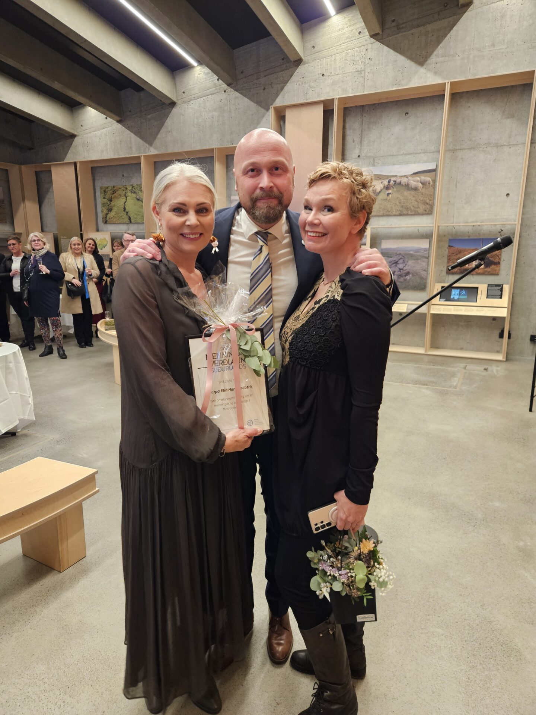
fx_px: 475
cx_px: 268
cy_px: 358
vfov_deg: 73.9
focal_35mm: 23
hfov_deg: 58.9
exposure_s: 1/25.5
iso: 640
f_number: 1.8
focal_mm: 5.4
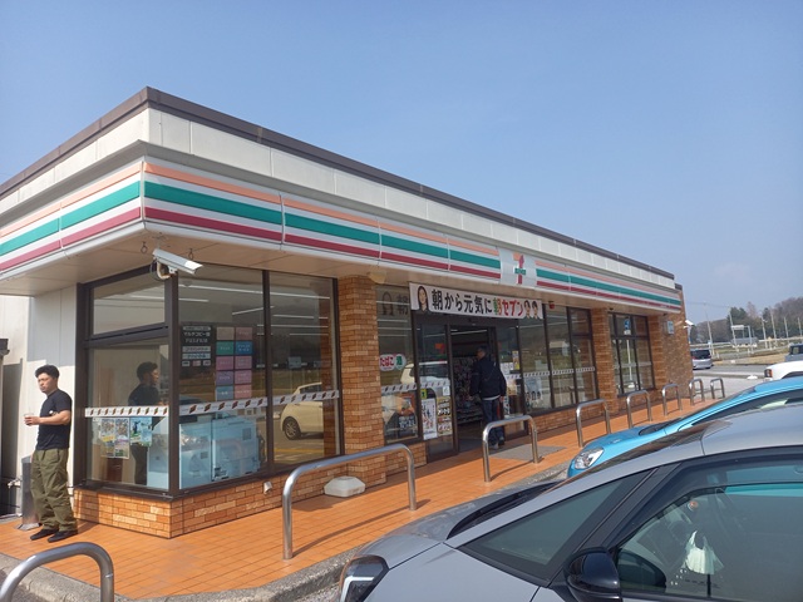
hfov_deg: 69.4
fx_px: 580
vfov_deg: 54.9
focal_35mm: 25
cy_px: 301
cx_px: 402
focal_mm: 4.65
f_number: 1.8
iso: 50
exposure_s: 1/996
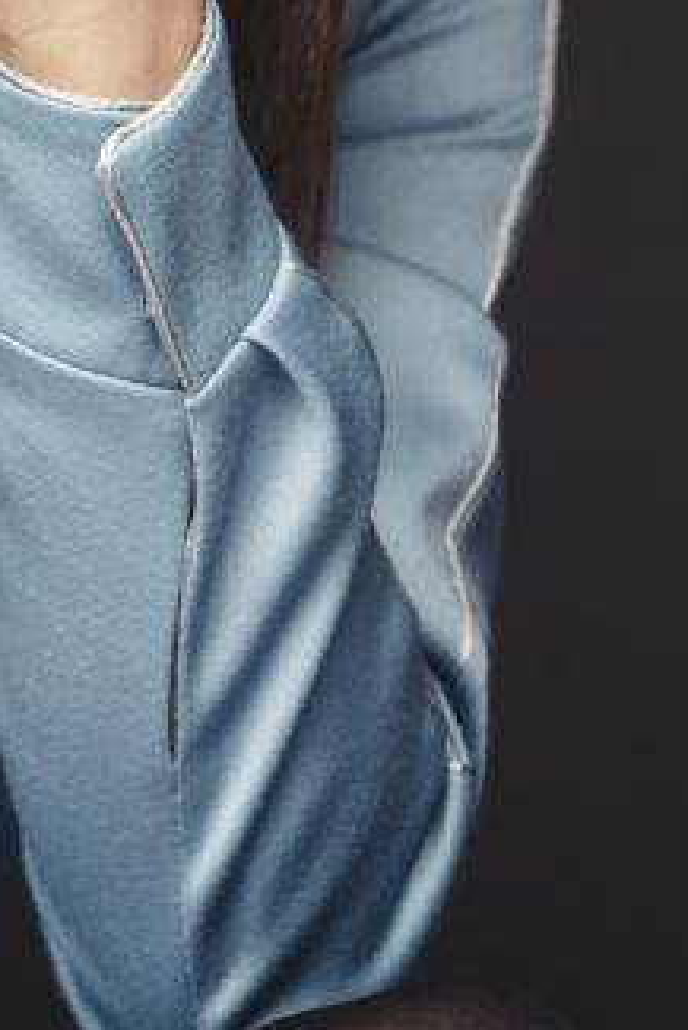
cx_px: 159
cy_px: -17
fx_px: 12799
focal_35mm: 447
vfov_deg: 4.6
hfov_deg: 3.1
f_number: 5.6
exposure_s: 1/125
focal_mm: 176
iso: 50
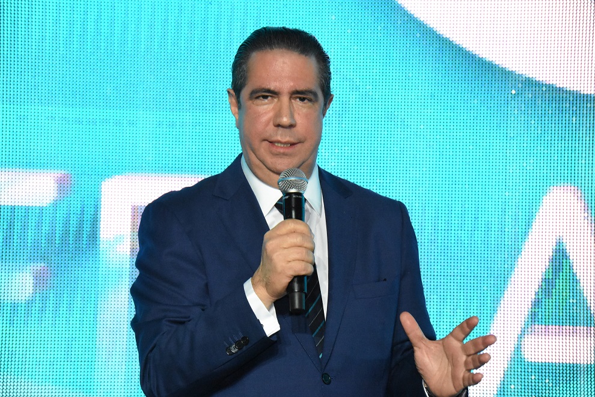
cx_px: 298
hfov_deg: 9.5
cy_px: 198
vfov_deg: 6.3
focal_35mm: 218
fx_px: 3596
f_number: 9
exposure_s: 1/200
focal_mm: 145
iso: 6400
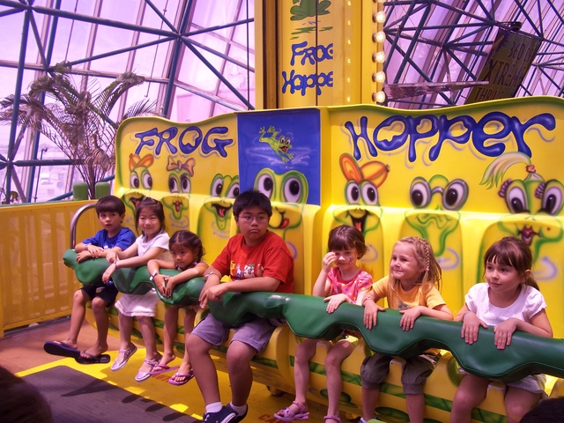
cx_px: 282
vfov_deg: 39.7
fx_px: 587
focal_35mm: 36
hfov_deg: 51.4
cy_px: 212
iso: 80
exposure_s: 1/40
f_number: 3.1
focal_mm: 6.5
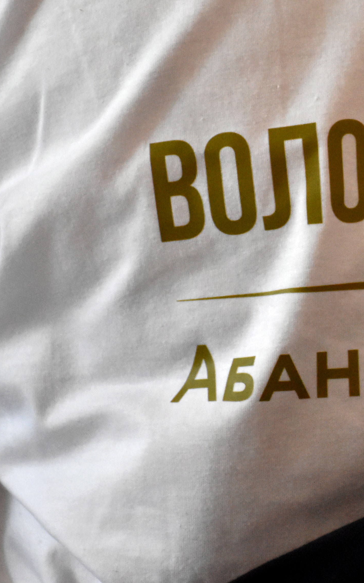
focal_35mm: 211
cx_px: 481
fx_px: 3348
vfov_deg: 9.9
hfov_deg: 6.2
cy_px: 261
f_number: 5
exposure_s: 1/200
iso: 3200
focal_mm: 70
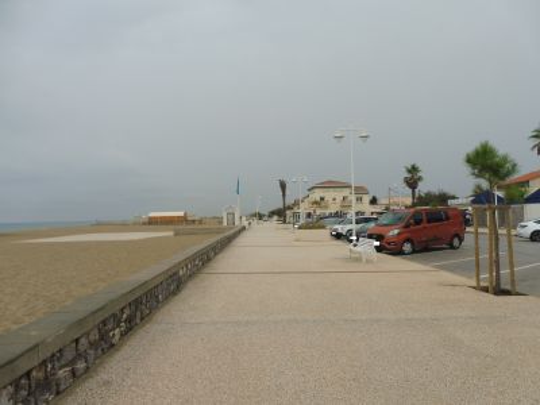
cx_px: 270
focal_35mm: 24
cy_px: 202
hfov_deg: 71.6
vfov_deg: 56.8
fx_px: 374
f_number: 4
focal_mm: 4.3
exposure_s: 1/320
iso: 100
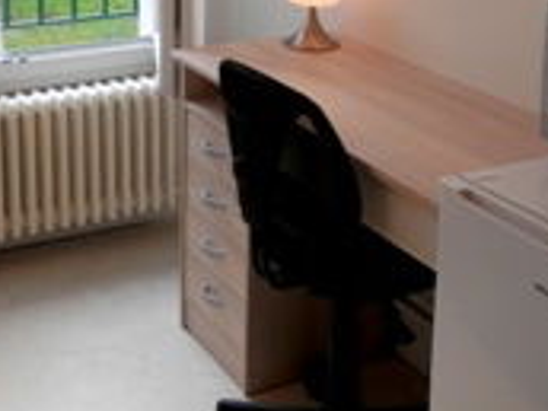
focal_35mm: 65
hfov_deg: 29.5
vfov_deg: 21.3
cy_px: -57
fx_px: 1029
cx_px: 162
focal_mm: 4.5
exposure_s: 1/30
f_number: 3
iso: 80
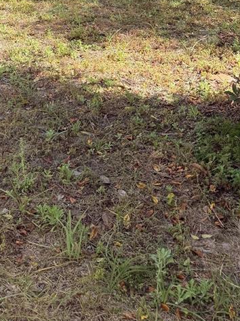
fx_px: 564
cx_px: 61
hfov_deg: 23.8
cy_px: -67
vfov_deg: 27.7
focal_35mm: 61
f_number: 1.78
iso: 100
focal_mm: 6.76
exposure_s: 1/2370
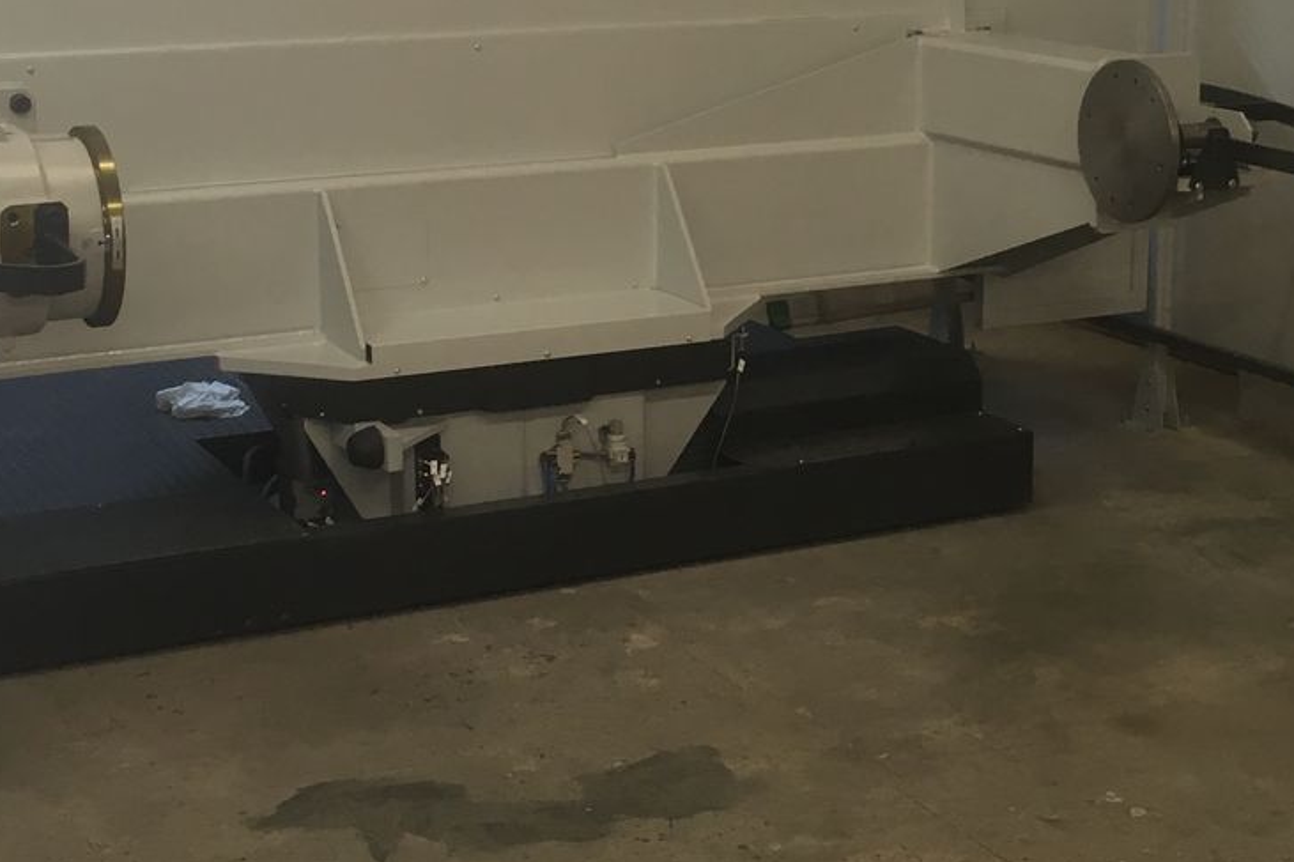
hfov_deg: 30.5
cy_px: 205
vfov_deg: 20.4
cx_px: 639
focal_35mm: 66
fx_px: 2372
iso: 64
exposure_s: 1/33
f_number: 2.2
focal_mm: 4.15
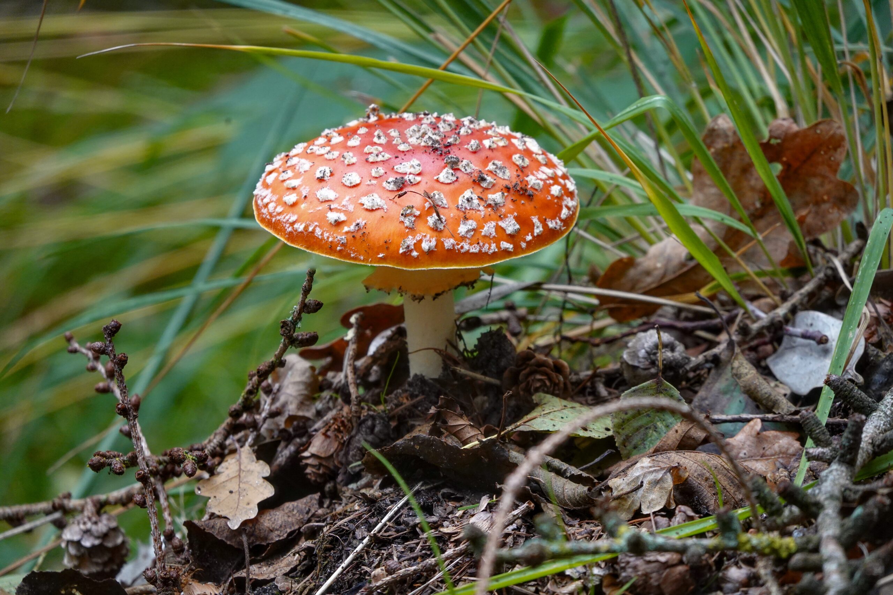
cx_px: 446
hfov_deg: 12.6
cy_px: 298
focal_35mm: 163
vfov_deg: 8.4
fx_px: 4043
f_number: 4.5
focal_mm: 58.92
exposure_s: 1/200
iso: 640
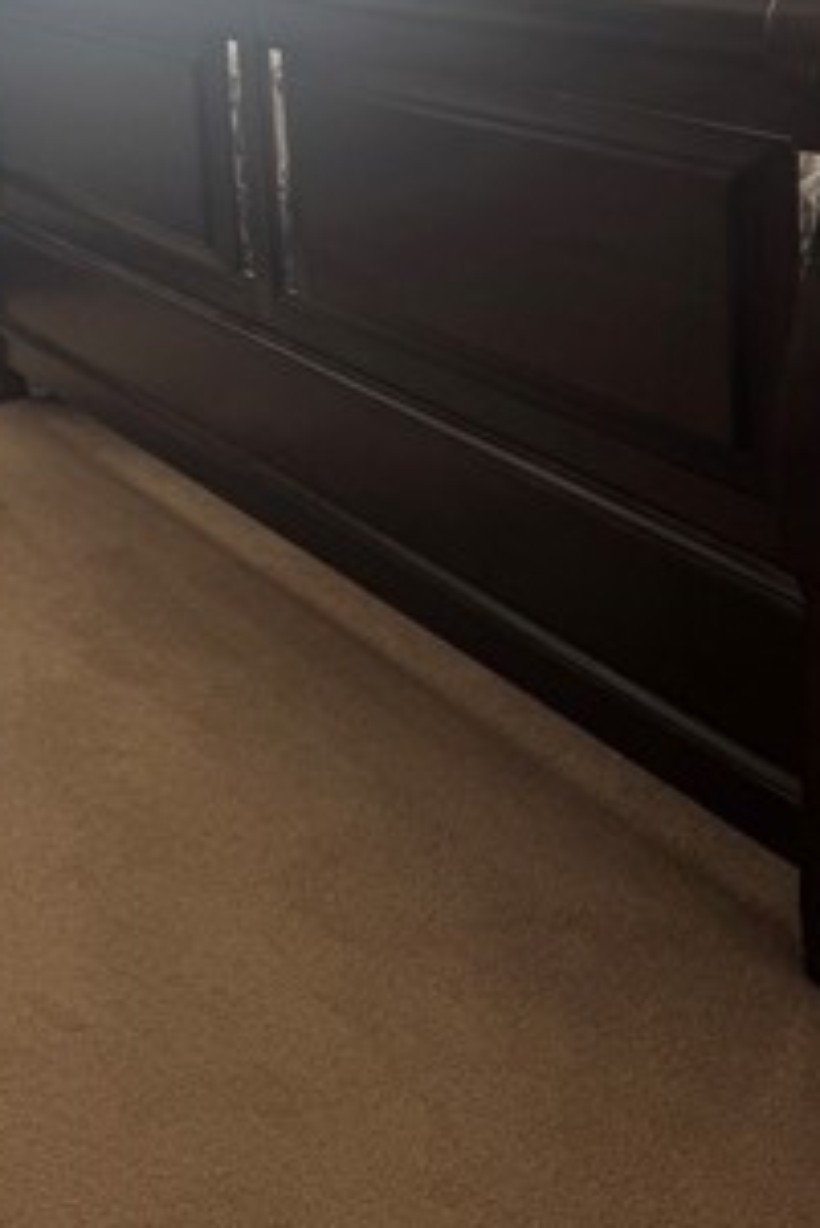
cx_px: 269
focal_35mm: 53
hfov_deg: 25.4
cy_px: 151
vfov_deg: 35.5
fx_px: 1809
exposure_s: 1/120
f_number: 1.78
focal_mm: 6.76
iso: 125
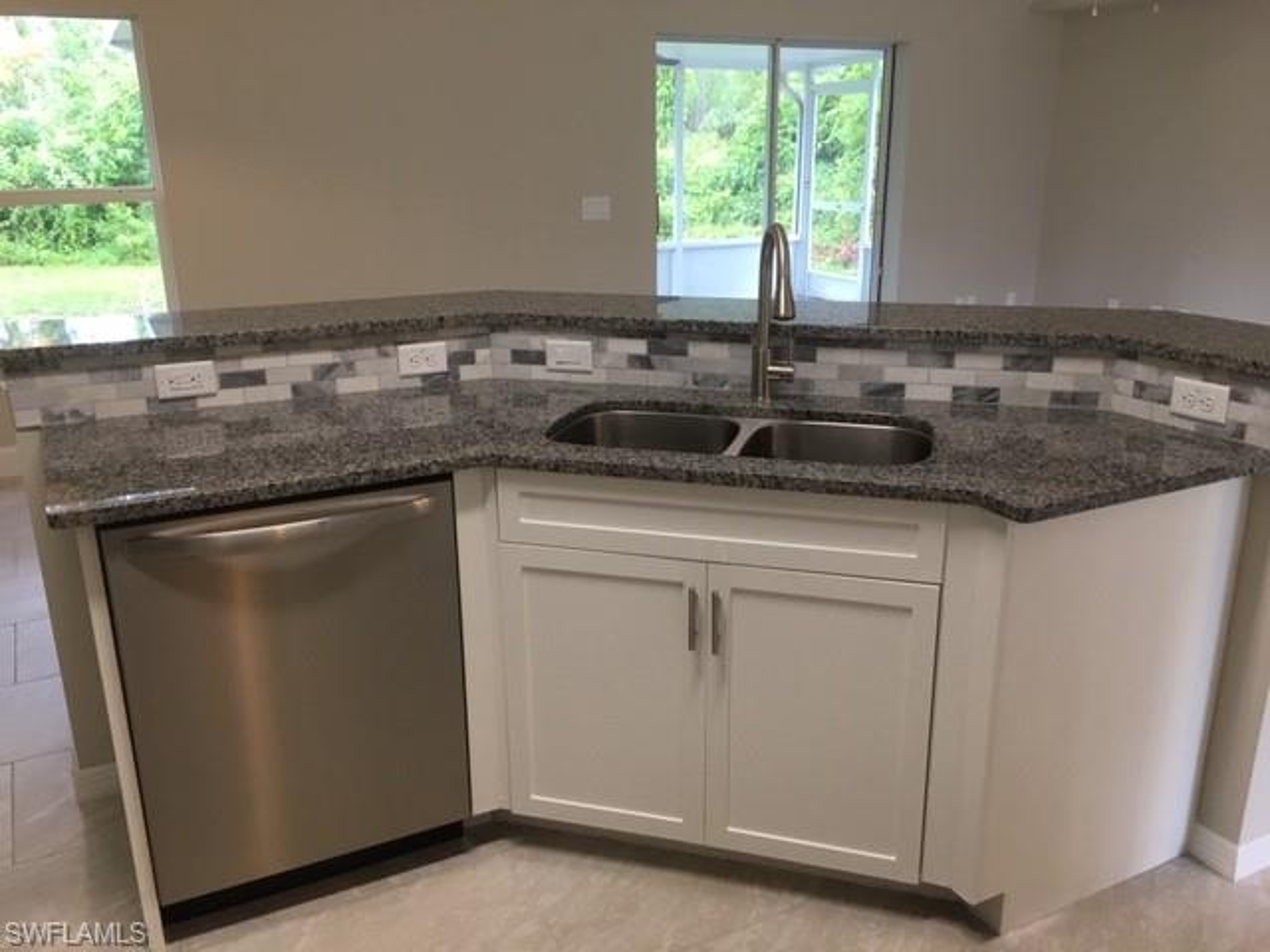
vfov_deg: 48.2
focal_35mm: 29
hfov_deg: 61.7
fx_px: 1064
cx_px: 635
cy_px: 476
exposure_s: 1/33
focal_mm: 4.15
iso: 64
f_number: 2.2
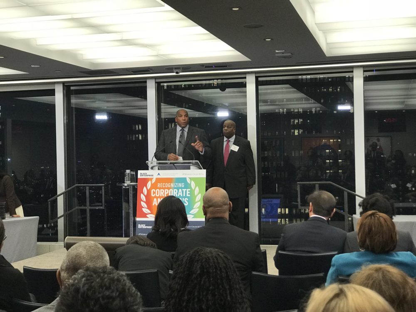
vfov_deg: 25.7
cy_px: 156
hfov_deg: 33.8
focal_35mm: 57
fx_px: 685
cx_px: 208
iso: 100
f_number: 2.8
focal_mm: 6.6
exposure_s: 1/53
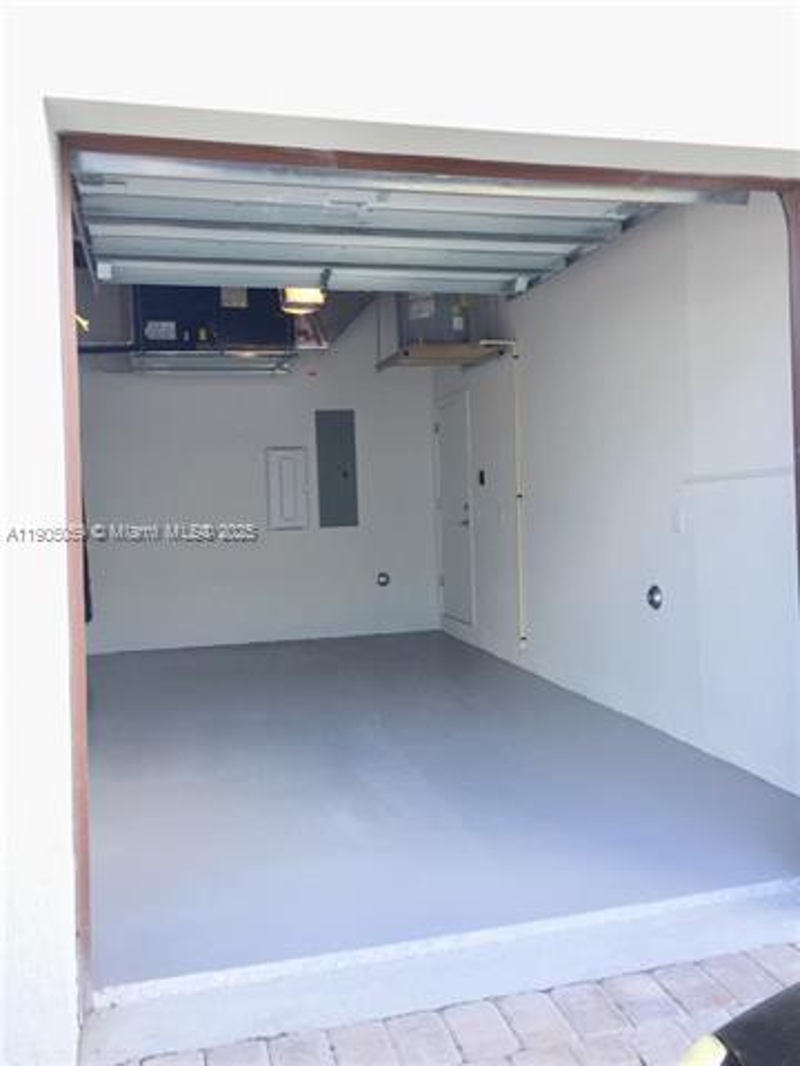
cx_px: 400
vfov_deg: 61.7
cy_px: 533
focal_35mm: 29
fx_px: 894
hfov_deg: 48.2
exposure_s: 1/173
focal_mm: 4.15
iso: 32
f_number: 2.2
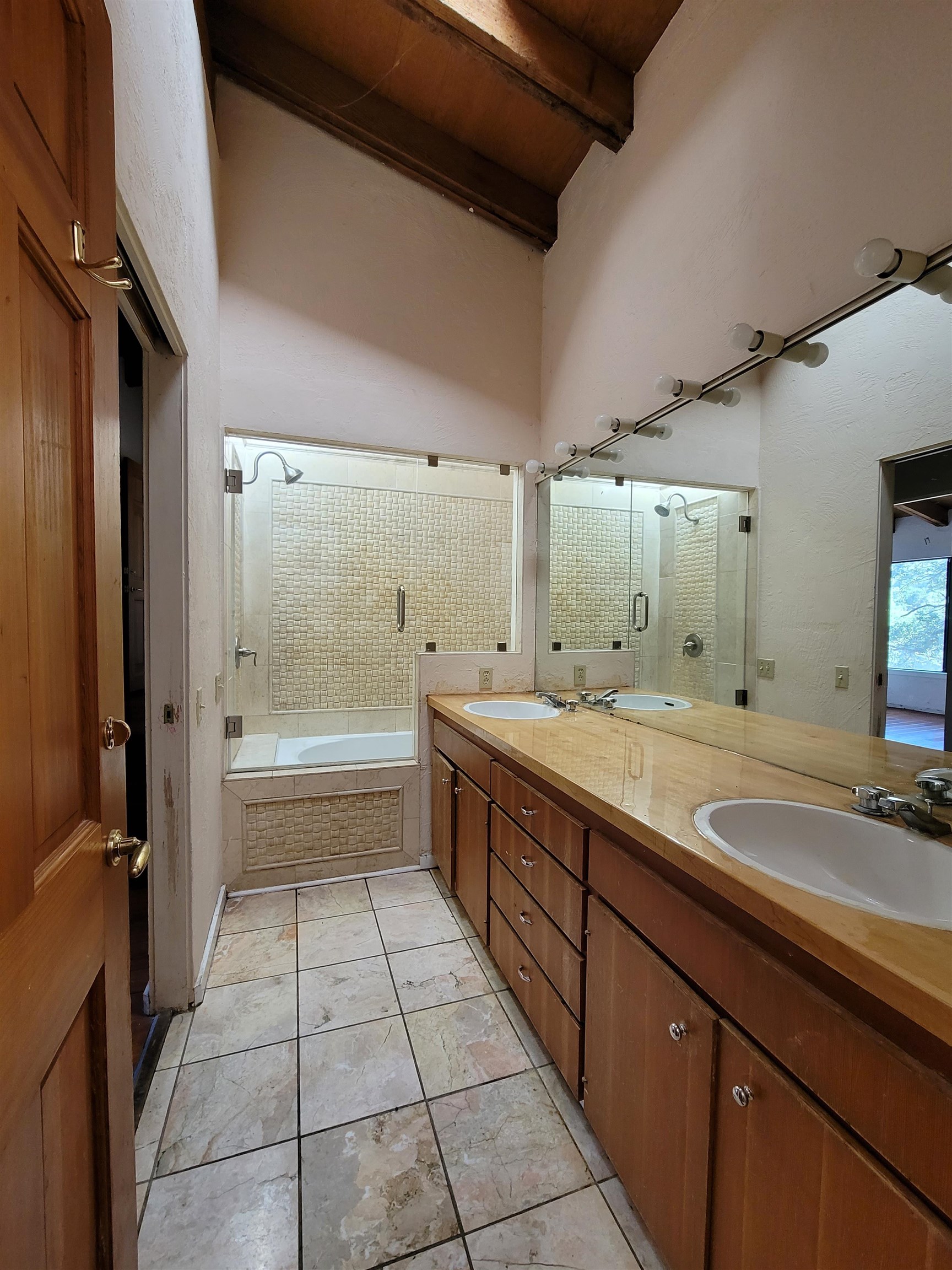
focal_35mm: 13
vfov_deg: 106.2
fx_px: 477
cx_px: 476
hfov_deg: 89.9
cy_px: 635
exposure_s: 1/60
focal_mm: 2.2
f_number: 2.2
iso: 200
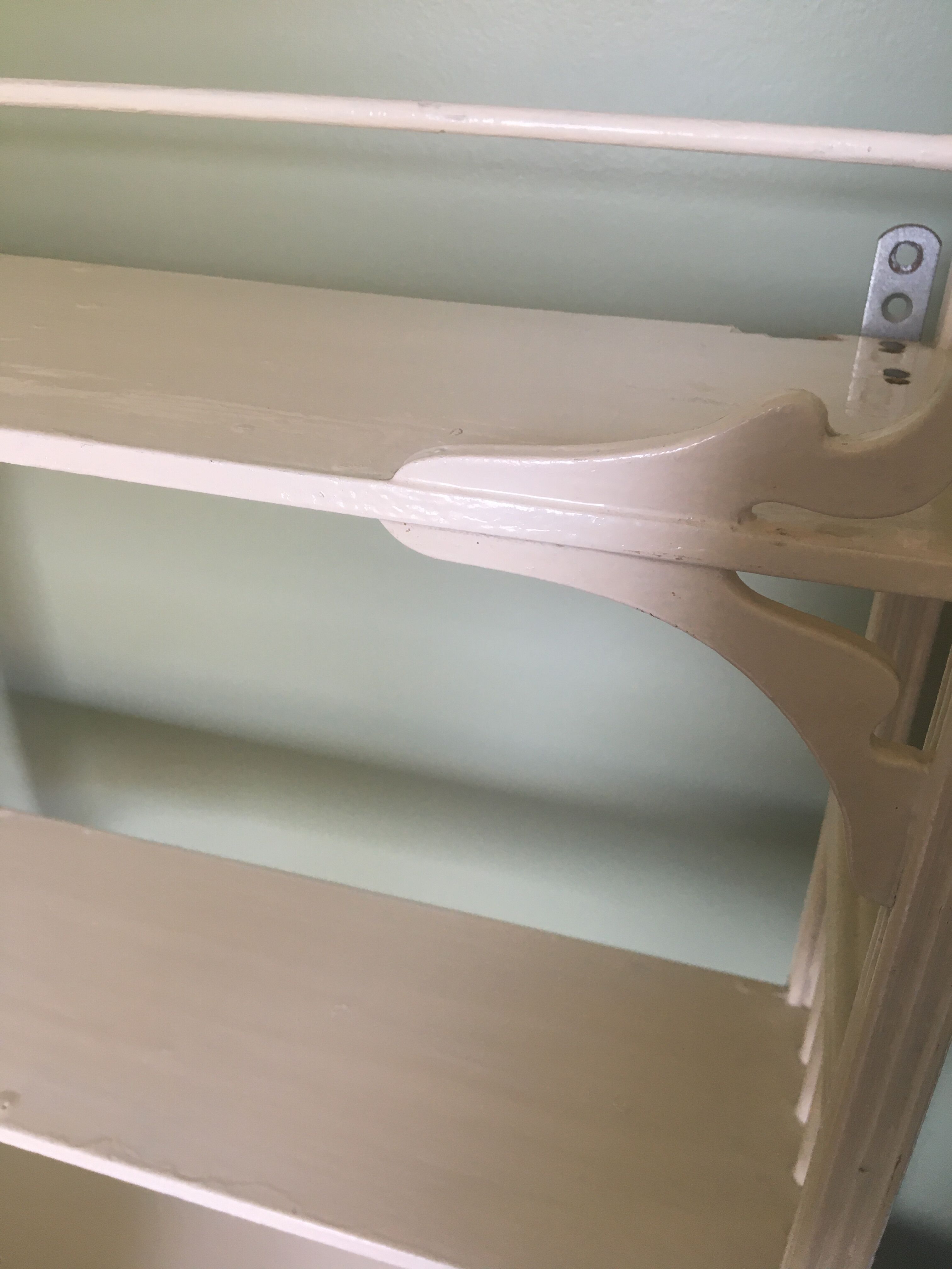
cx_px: 476
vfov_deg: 61.7
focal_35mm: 29
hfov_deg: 48.2
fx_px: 1063
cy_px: 634
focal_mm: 4.15
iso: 50
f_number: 2.2
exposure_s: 1/30
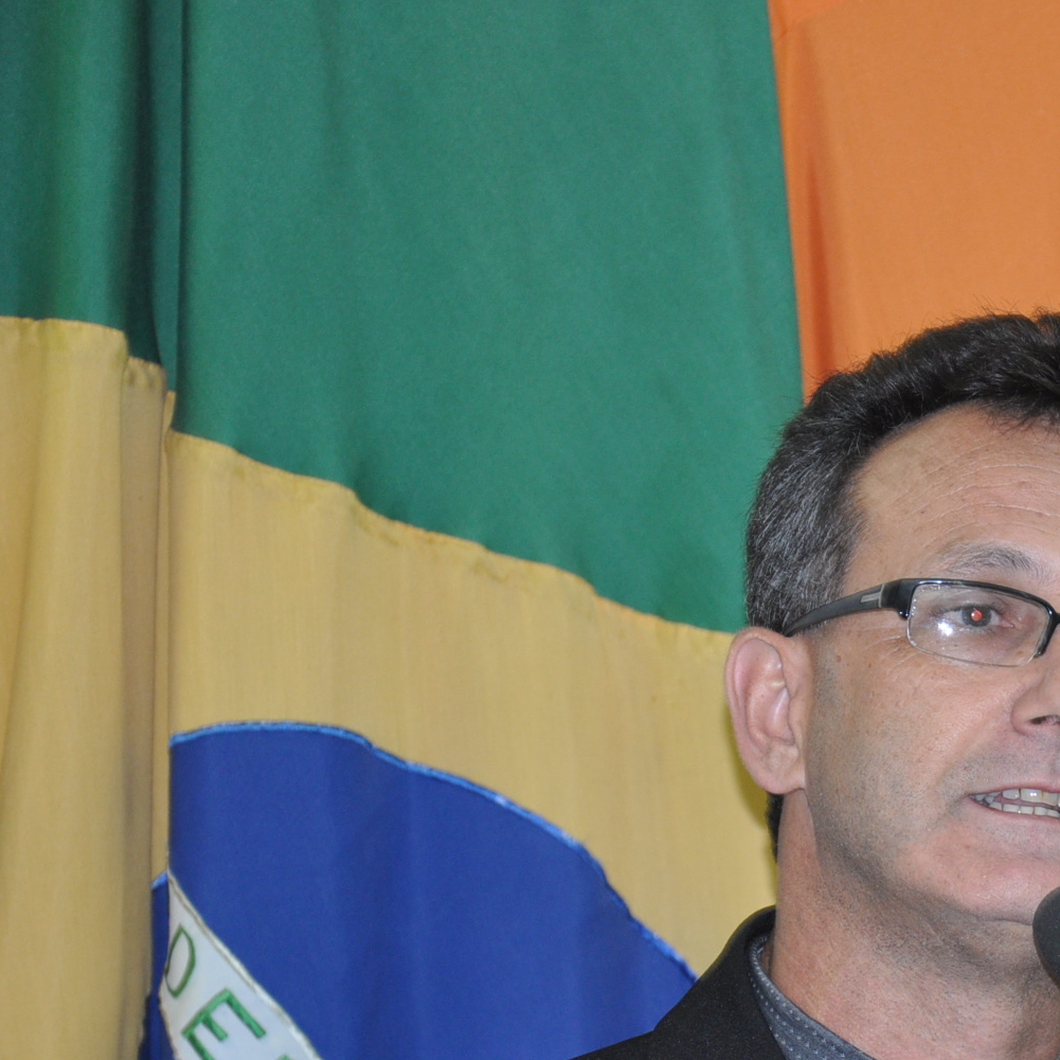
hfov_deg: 7.0
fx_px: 8696
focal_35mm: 251
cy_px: 707
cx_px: 1046
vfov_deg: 7.0
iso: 640
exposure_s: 1/60
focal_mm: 92
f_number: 5.6
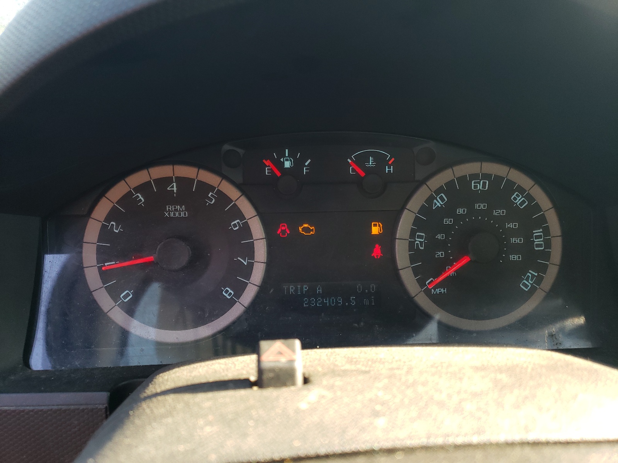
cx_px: 309
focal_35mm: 26
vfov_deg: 53.1
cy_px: 232
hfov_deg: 67.3
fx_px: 464
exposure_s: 1/120
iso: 64
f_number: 1.5
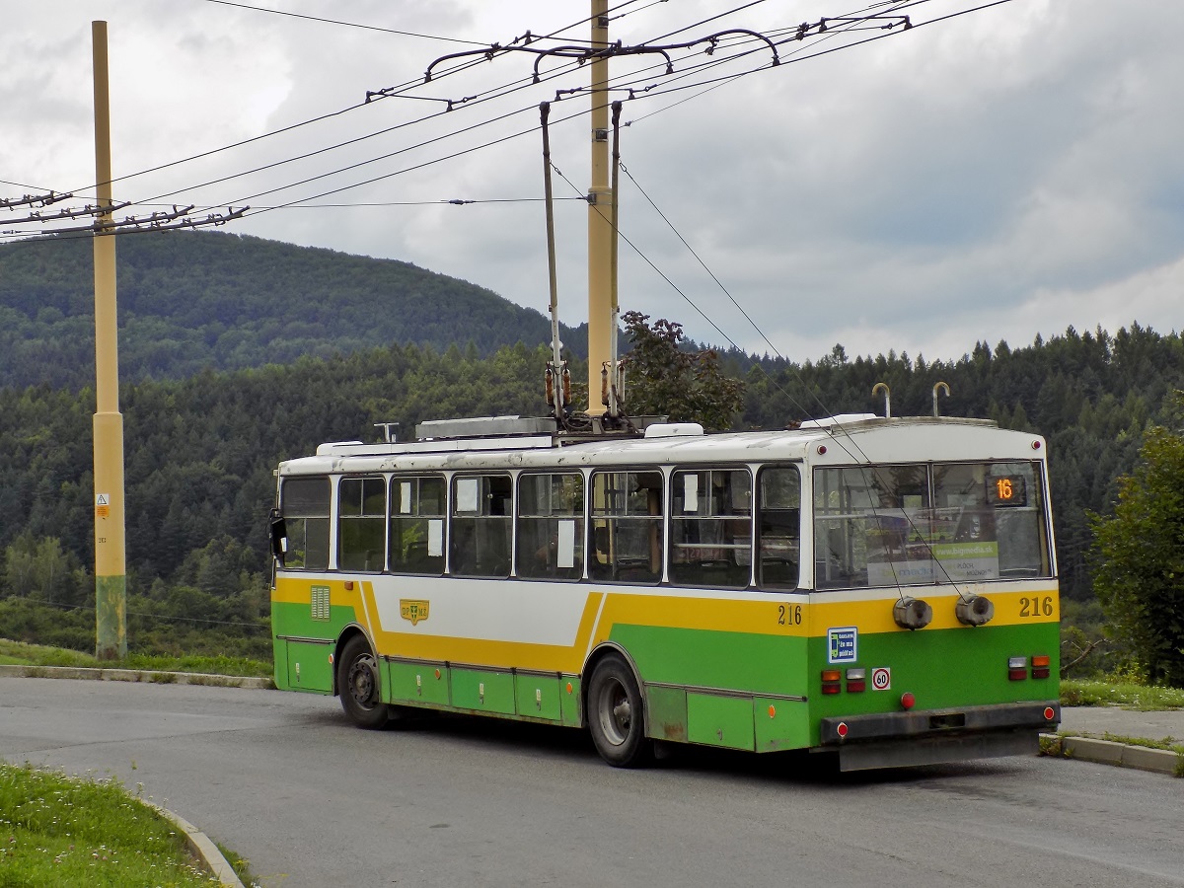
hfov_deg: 25.0
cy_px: 444
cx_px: 592
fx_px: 2668
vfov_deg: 18.9
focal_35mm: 78
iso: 80
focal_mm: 13.9
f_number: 4.3
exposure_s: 1/400
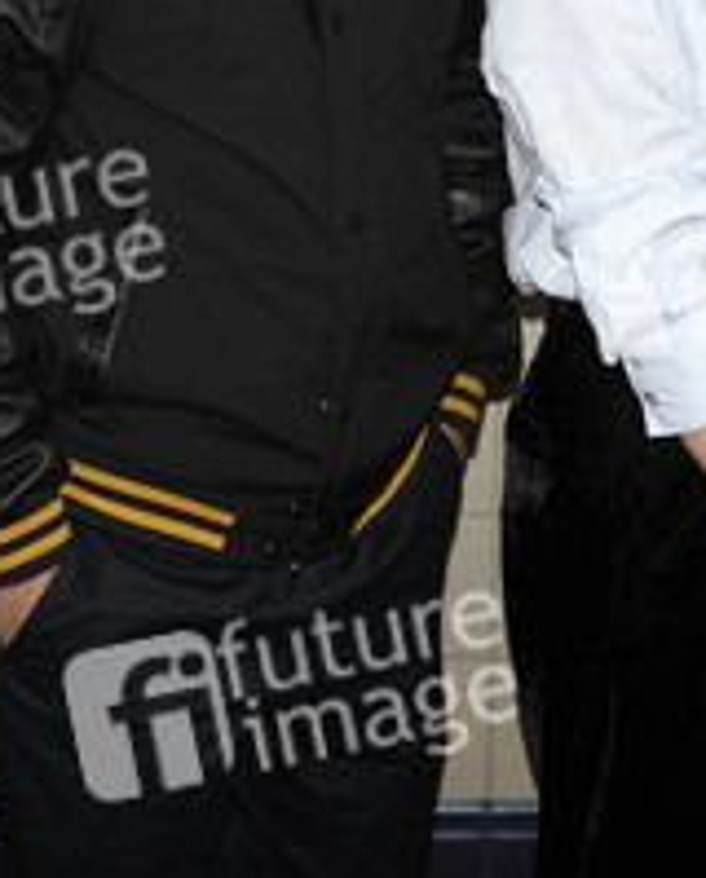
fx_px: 2890
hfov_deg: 13.9
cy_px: 35
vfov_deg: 17.0
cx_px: 419
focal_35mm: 111
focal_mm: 59
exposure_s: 1/160
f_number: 5.6
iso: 320
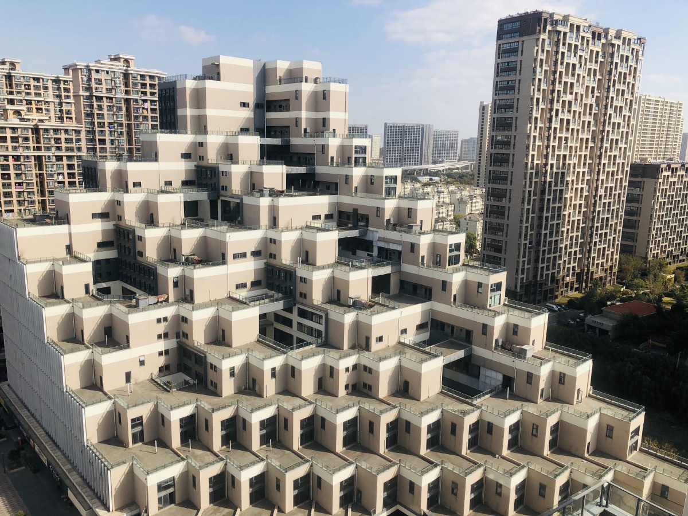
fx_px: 557
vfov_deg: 49.7
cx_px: 344
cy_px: 258
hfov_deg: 63.4
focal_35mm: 28
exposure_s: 1/2183
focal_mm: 3.99
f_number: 1.8
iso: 20
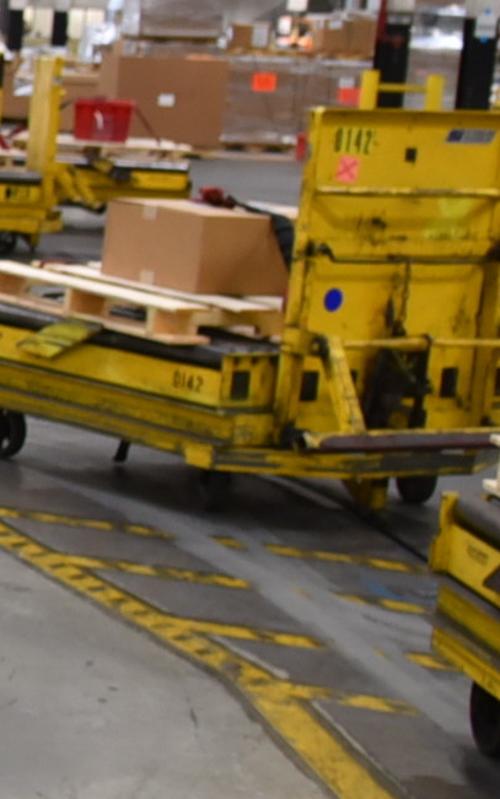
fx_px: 2463
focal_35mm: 113
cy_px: 336
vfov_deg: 18.4
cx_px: -1149
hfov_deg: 8.8
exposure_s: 1/60
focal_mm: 24
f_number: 4
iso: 1000
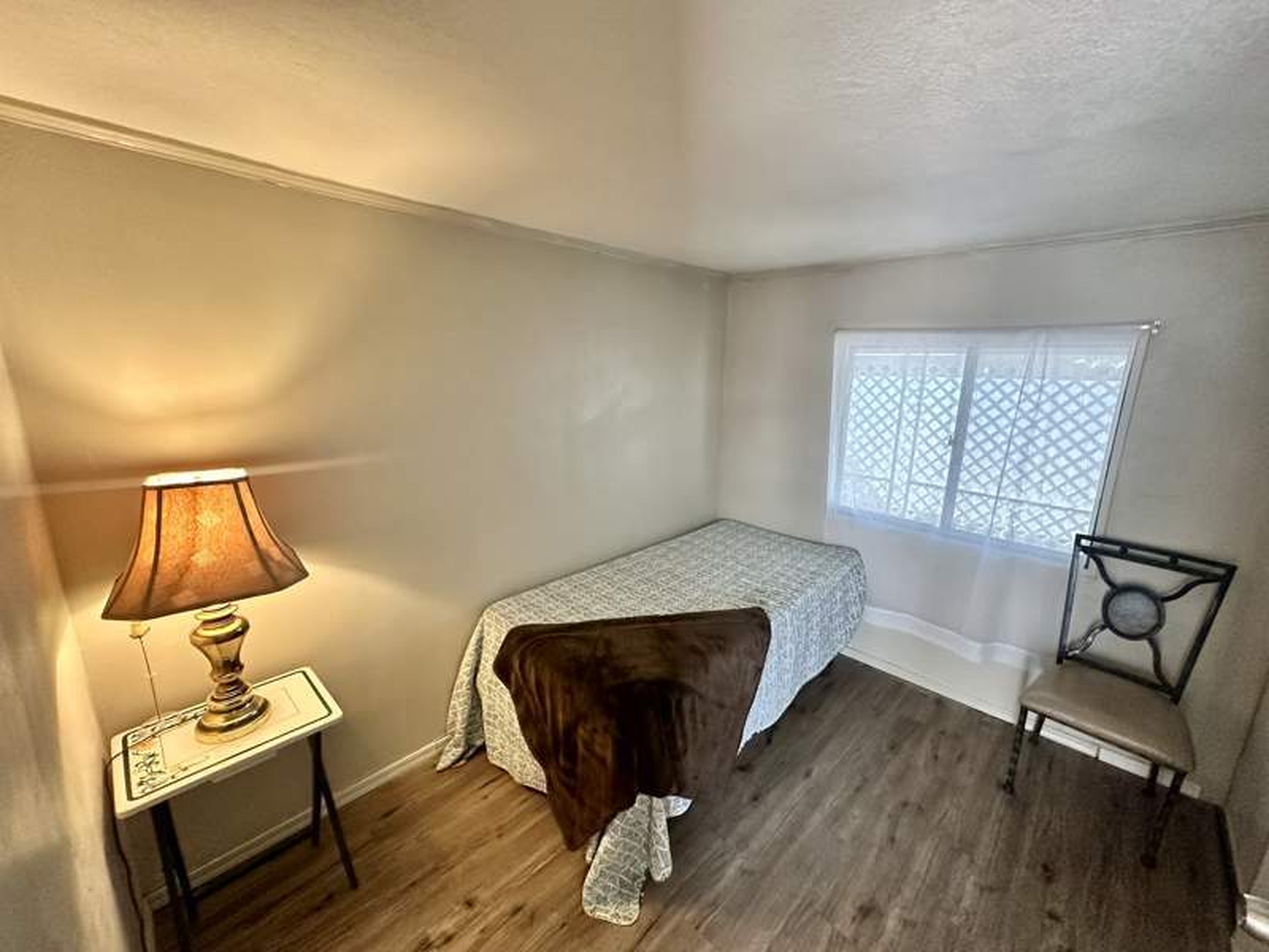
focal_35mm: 14
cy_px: 476
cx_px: 634
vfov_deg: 85.7
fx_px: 513
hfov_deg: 102.1
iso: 400
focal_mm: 2.22
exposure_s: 1/60
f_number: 2.2
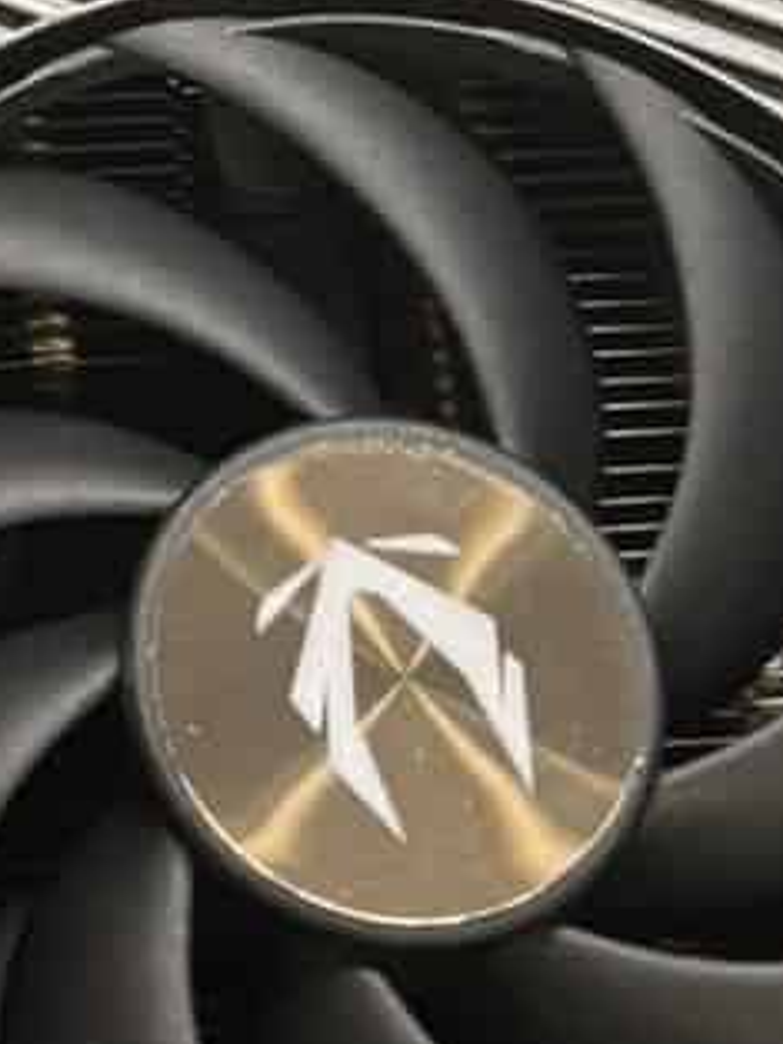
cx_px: -713
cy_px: -827
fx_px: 5124
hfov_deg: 8.4
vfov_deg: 10.9
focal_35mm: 170
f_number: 1.6
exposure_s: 1/60
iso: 125
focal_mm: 6
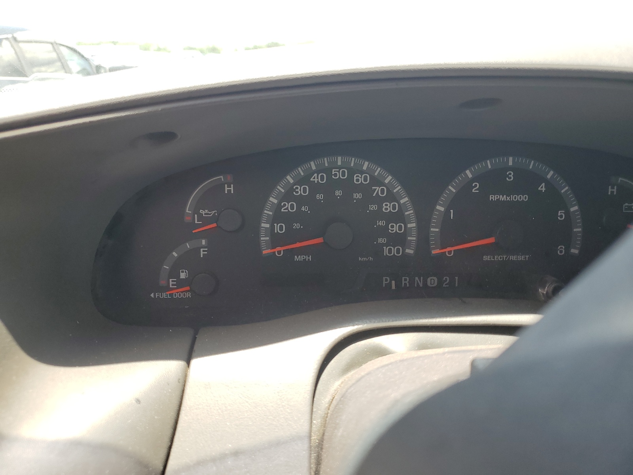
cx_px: 316
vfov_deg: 53.1
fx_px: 475
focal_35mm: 26
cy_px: 238
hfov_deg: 67.3
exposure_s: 1/294
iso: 50
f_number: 1.5
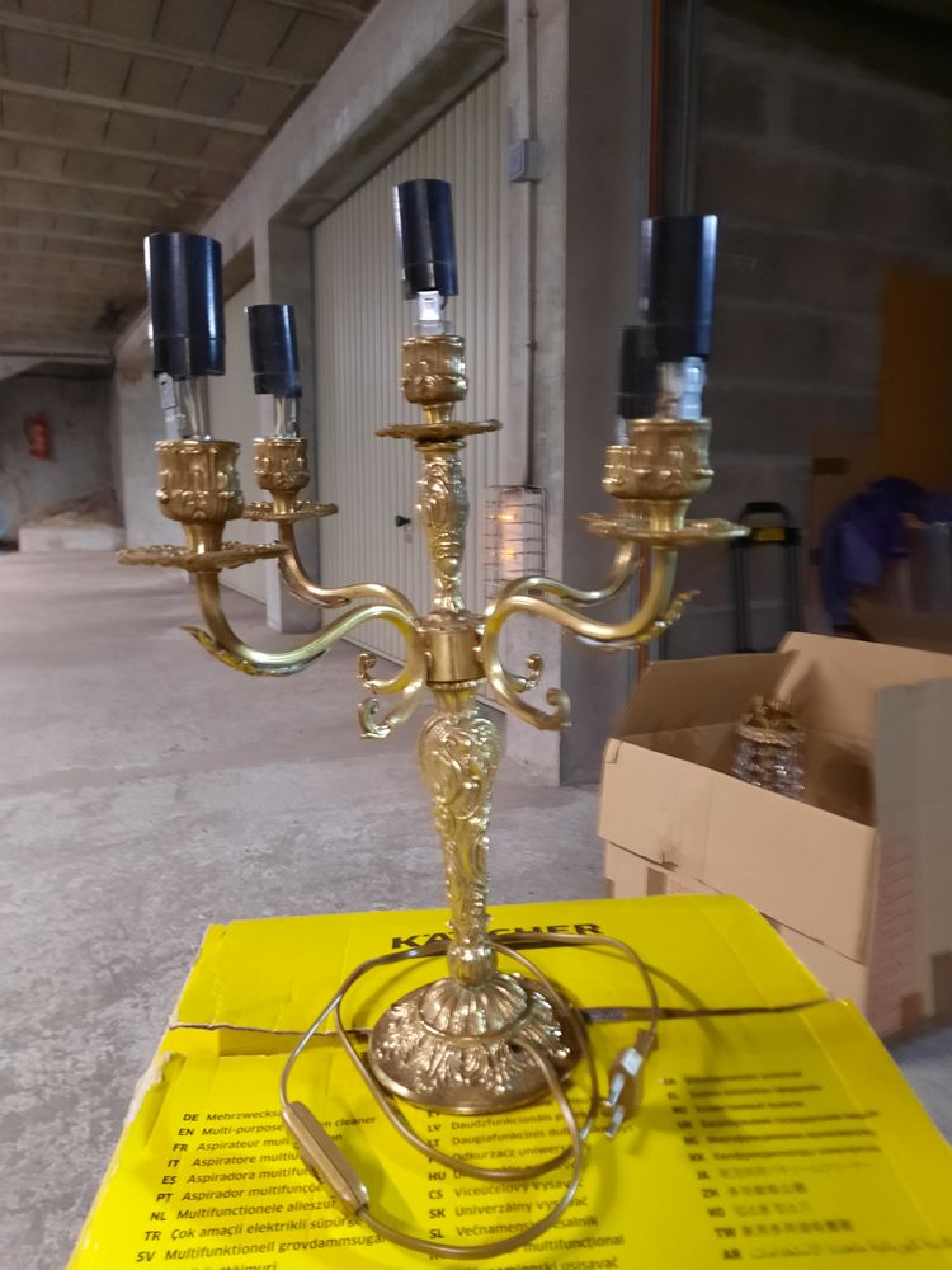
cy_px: 635
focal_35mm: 25
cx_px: 476
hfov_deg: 54.9
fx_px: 917
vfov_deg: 69.4
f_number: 2
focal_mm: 4.6
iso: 320
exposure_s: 1/25
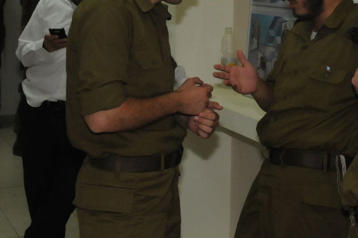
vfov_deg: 15.5
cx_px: 297
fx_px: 864
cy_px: 26
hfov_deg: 23.0
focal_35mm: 87
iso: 2000
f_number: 9
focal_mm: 32
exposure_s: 1/250
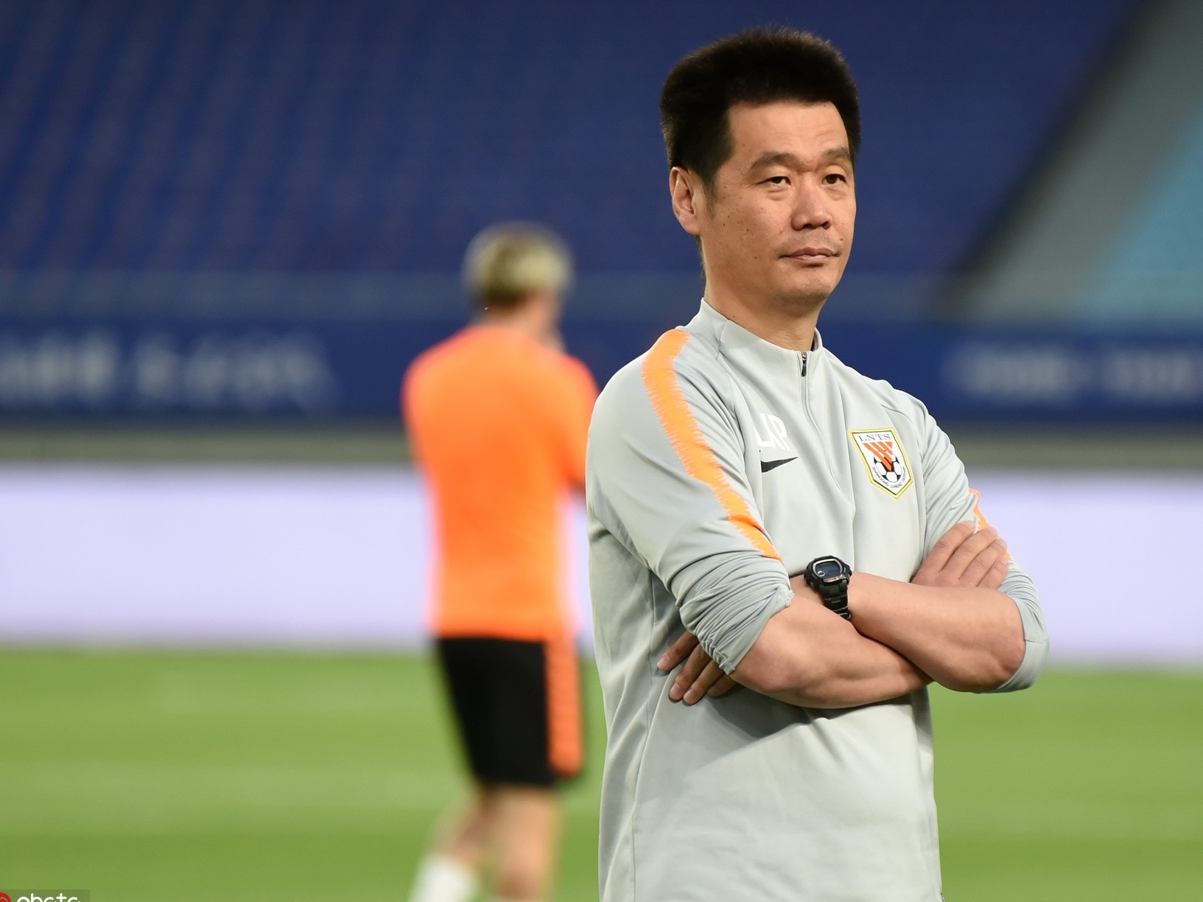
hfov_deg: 8.2
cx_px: 733
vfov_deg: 6.2
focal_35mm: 241
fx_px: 8374
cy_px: 416
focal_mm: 200
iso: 1000
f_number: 3.2
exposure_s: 1/500
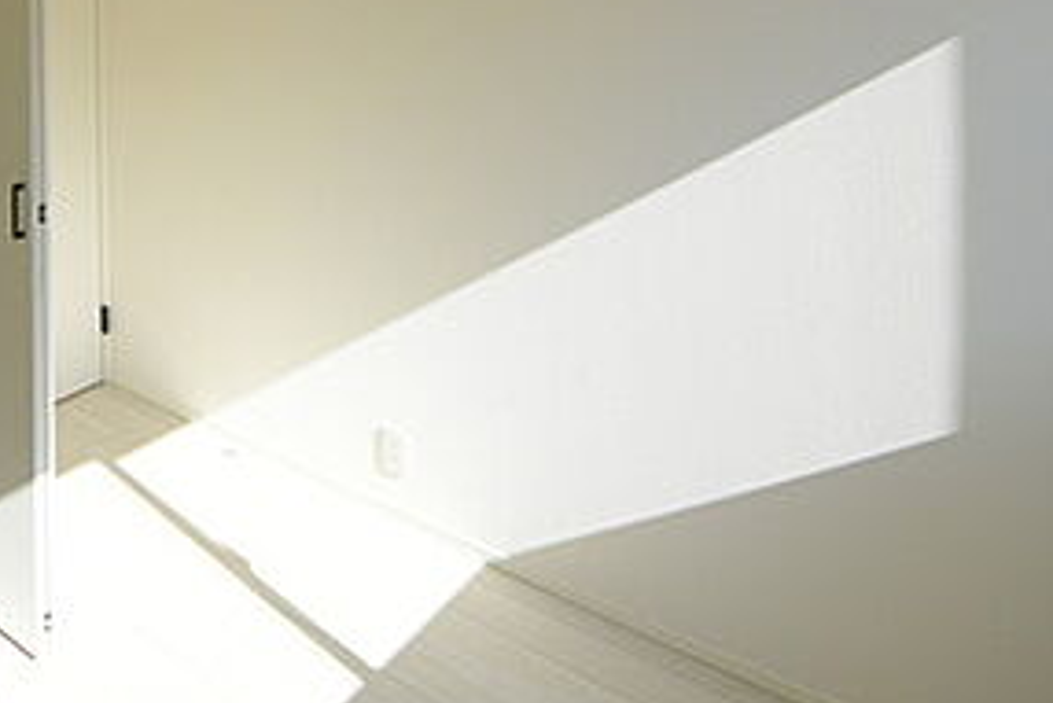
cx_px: 96
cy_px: 4
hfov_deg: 58.7
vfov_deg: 42.9
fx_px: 761
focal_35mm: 26
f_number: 8
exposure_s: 1/250
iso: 280
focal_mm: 8
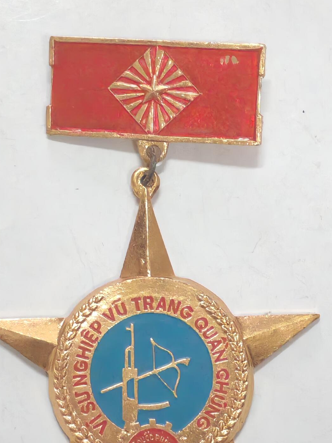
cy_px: 277
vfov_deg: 14.5
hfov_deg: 10.9
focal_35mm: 136
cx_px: 158
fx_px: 1739
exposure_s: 1/33
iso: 1000
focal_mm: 5.52
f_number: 1.95
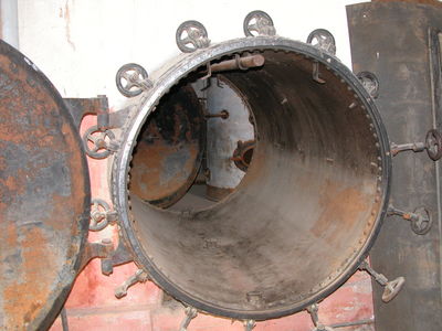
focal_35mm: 42
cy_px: 166
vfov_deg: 34.3
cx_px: 221
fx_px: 536
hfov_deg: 44.8
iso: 200
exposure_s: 1/60
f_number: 2.9
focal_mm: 10.7
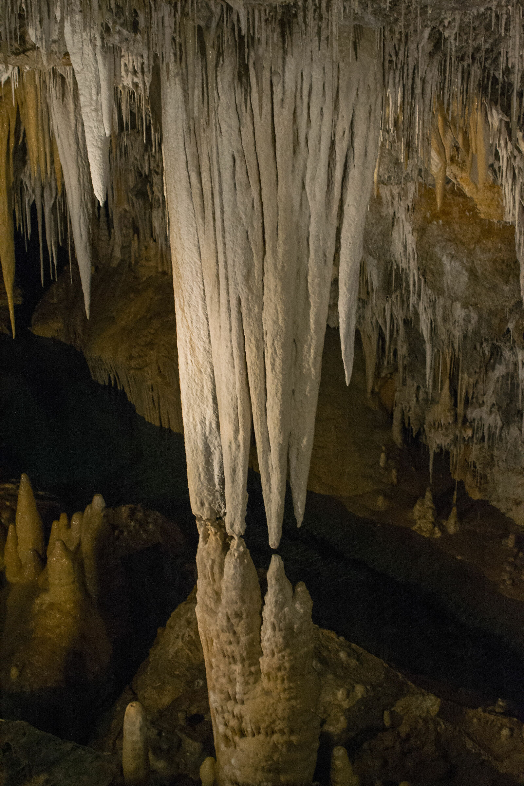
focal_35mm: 52
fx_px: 1146
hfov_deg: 25.8
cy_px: 393
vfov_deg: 37.9
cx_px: 262
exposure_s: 1/25
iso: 3200
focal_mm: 35
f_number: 5
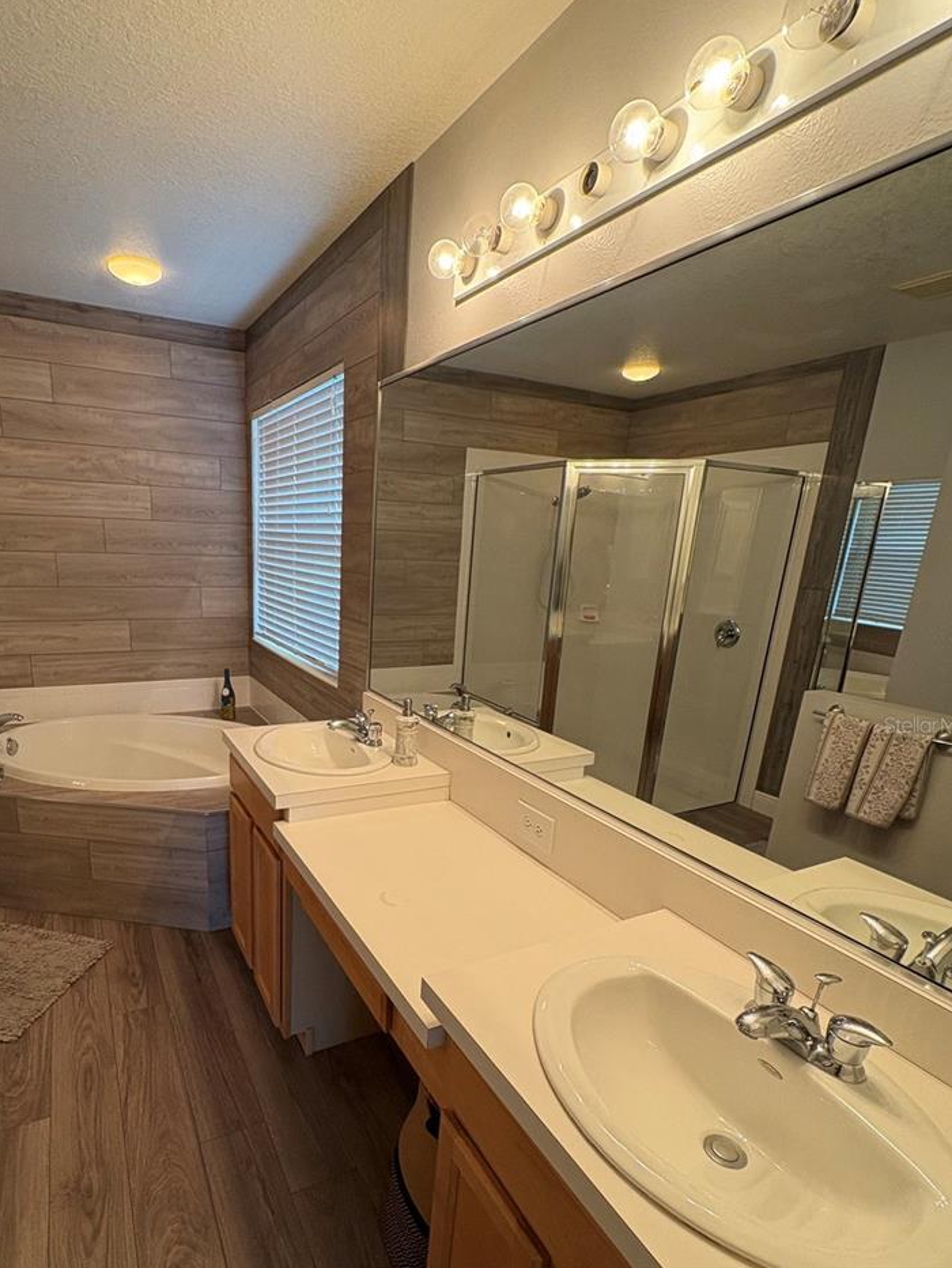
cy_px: 724
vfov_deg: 87.2
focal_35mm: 18
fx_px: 660
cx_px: 369
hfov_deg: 70.7
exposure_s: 1/60
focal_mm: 2.22
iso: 200
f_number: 2.2
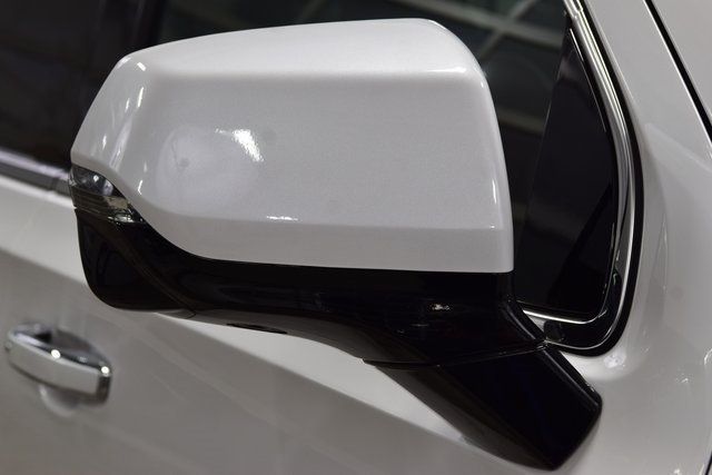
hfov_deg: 19.5
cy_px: 238
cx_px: 356
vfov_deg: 13.0
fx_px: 2077
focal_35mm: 105
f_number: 7.1
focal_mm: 70
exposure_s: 1/40
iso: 400
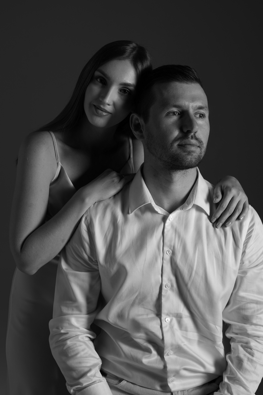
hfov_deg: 27.0
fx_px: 548
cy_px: 198
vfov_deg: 39.6
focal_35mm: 50
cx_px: 132
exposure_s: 1/125
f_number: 5.6
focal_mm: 50
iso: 100
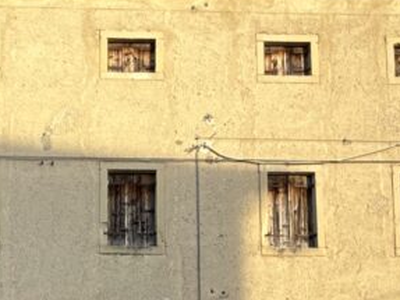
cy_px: 368
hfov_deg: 37.0
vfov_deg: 25.8
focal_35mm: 50
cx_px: 84
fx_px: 578
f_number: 2.2
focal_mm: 2.22
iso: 50
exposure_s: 1/574
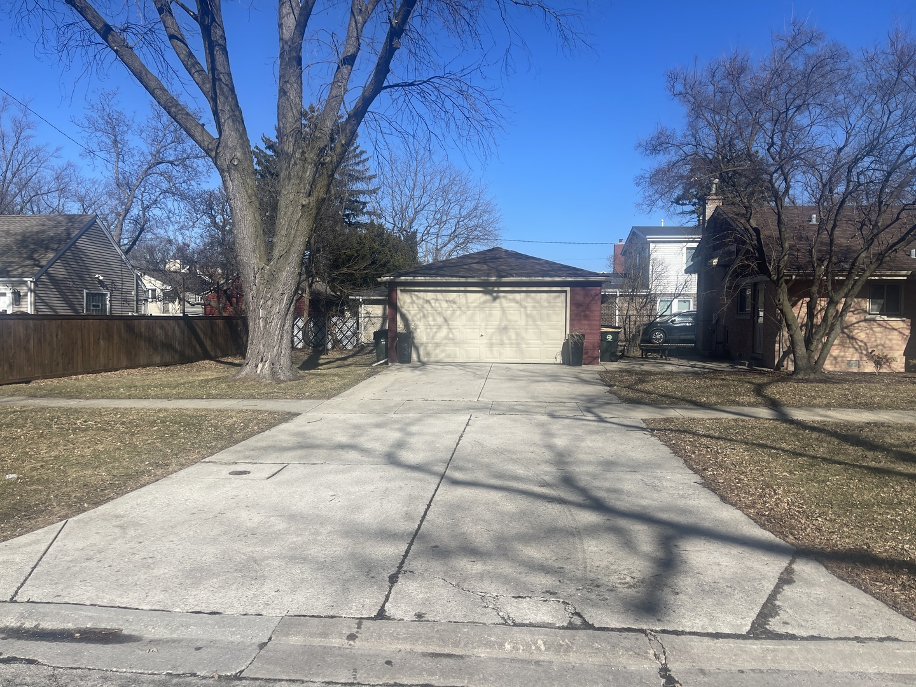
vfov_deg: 54.9
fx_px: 662
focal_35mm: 25
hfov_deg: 69.4
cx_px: 458
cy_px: 344
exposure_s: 1/4348
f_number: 1.6
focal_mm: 5.1
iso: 32
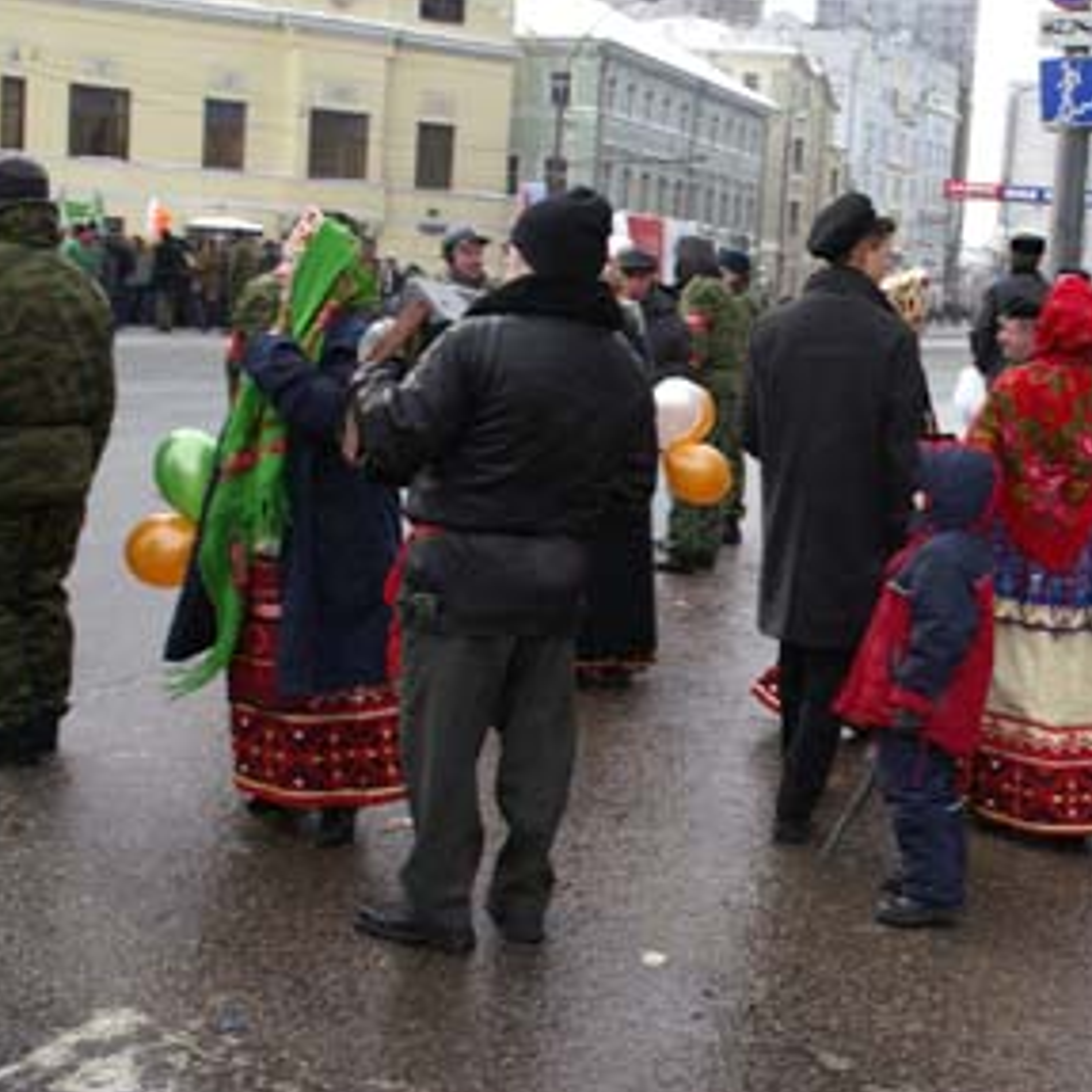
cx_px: 814
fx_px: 1713
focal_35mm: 48
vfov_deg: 35.4
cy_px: 565
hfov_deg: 34.6
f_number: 8
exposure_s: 1/160
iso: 100
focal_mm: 24
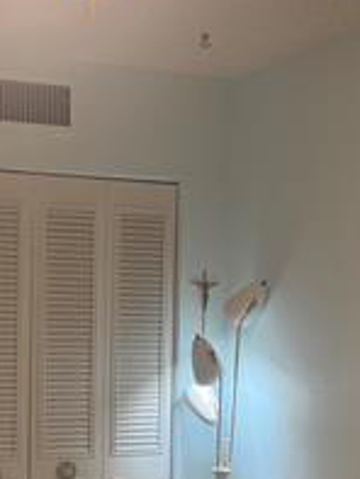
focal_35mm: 73
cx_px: 97
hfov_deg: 20.1
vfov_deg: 26.2
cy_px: 387
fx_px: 1011
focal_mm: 6.76
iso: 100
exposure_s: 1/60
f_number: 1.78
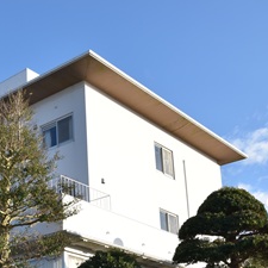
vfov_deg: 24.7
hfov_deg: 24.5
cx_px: 19
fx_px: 596
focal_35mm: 68
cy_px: 237
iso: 100
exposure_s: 1/200
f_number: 8
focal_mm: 20
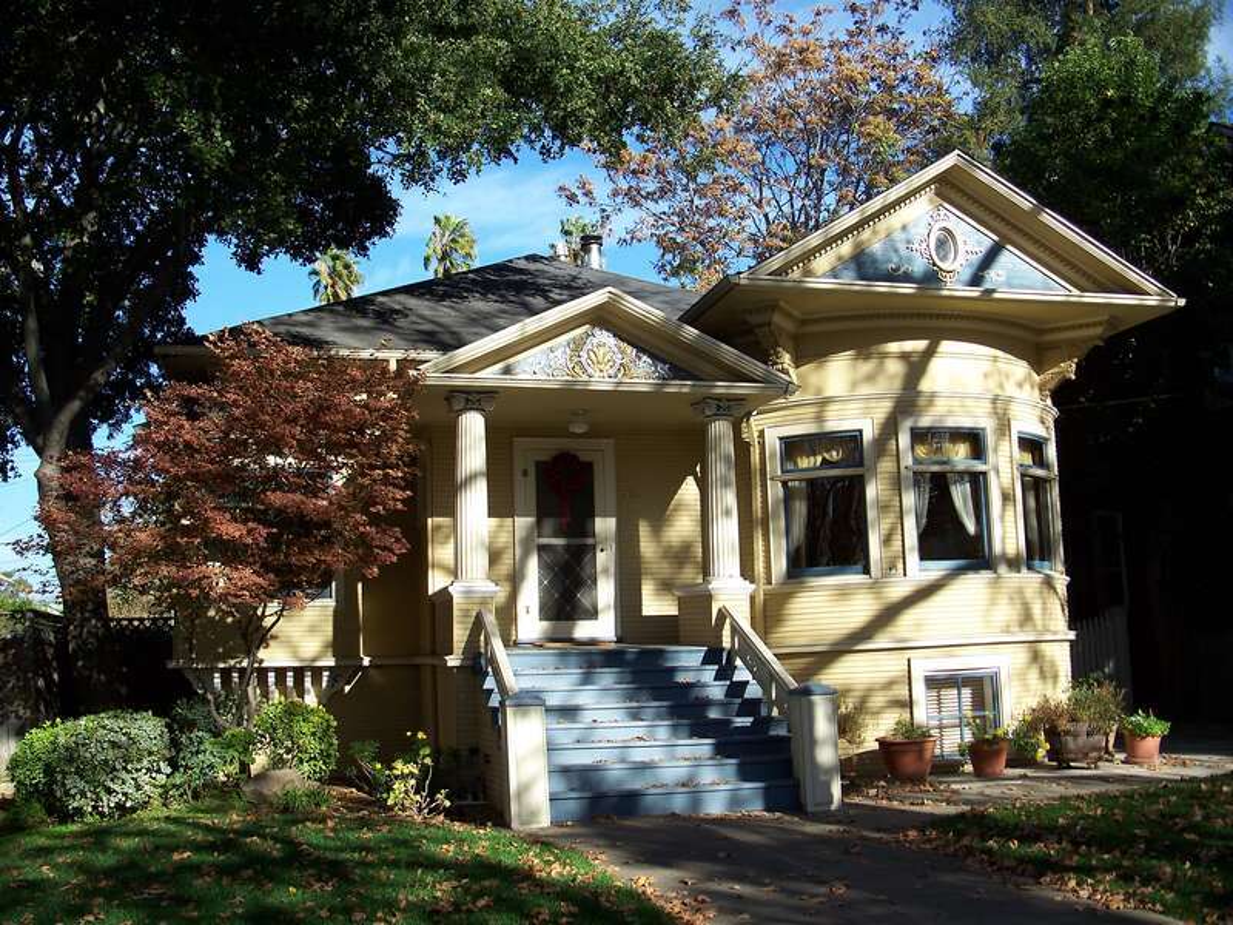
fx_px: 1318
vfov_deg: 38.7
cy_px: 462
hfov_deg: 50.1
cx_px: 616
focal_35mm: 37
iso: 64
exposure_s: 1/500
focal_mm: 7.8
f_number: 2.8
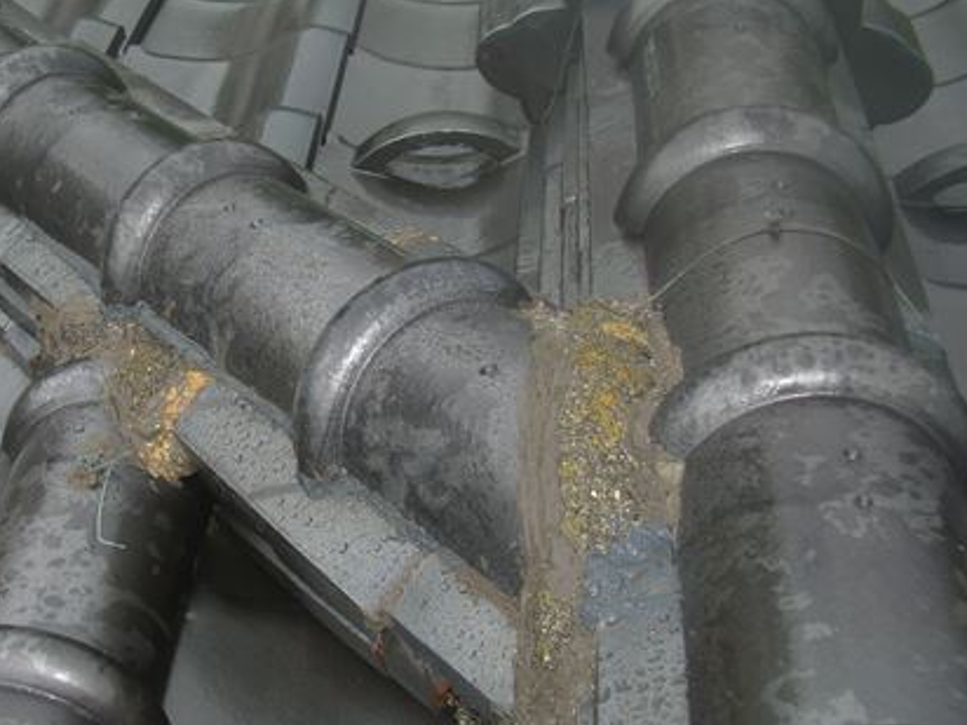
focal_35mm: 59
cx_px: 253
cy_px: 368
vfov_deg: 24.8
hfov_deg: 32.2
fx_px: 1648
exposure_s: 1/160
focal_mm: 7.9
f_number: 2.8
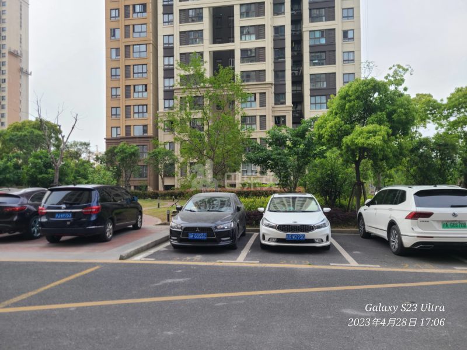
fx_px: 351
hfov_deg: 67.3
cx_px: 234
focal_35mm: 26
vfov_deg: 53.1
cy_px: 175
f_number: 1.8
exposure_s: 1/286
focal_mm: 5.4
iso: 40
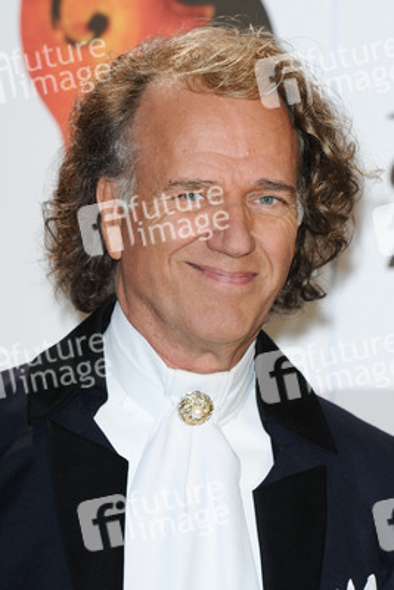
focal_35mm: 202
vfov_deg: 10.2
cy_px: 295
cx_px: 197
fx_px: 3321
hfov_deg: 6.8
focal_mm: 135
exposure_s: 1/250
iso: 320
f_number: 4.5
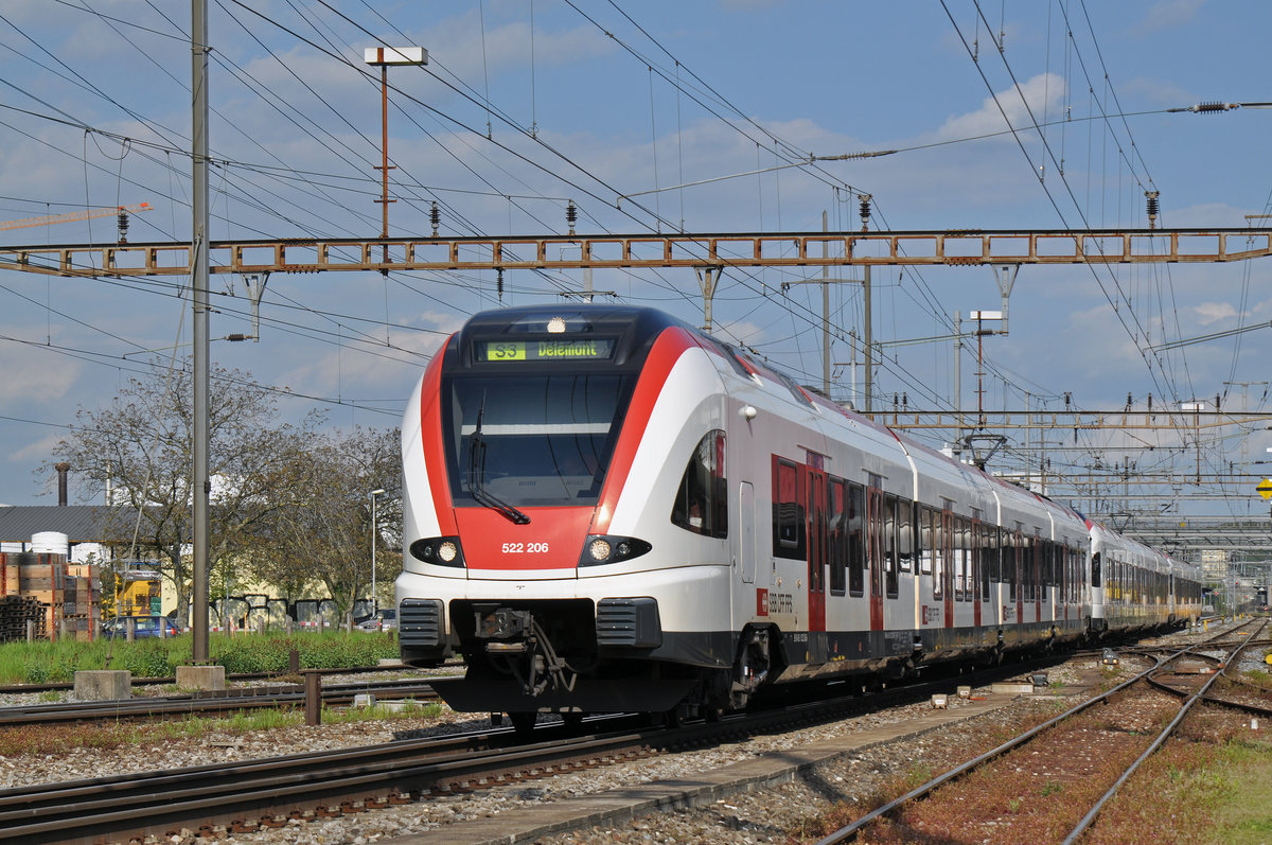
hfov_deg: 19.5
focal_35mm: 105
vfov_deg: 13.0
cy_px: 422
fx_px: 3705
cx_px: 636
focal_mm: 70
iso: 200
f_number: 7.1
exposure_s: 1/1000
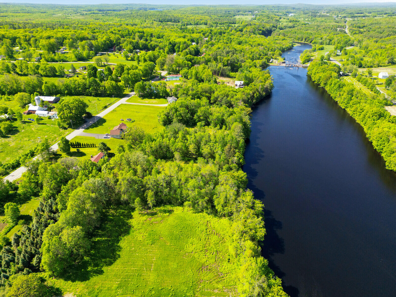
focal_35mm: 24
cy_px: 148
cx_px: 198
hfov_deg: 71.6
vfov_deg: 56.8
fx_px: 274
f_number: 1.7
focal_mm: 6.72
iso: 200
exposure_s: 1/2000
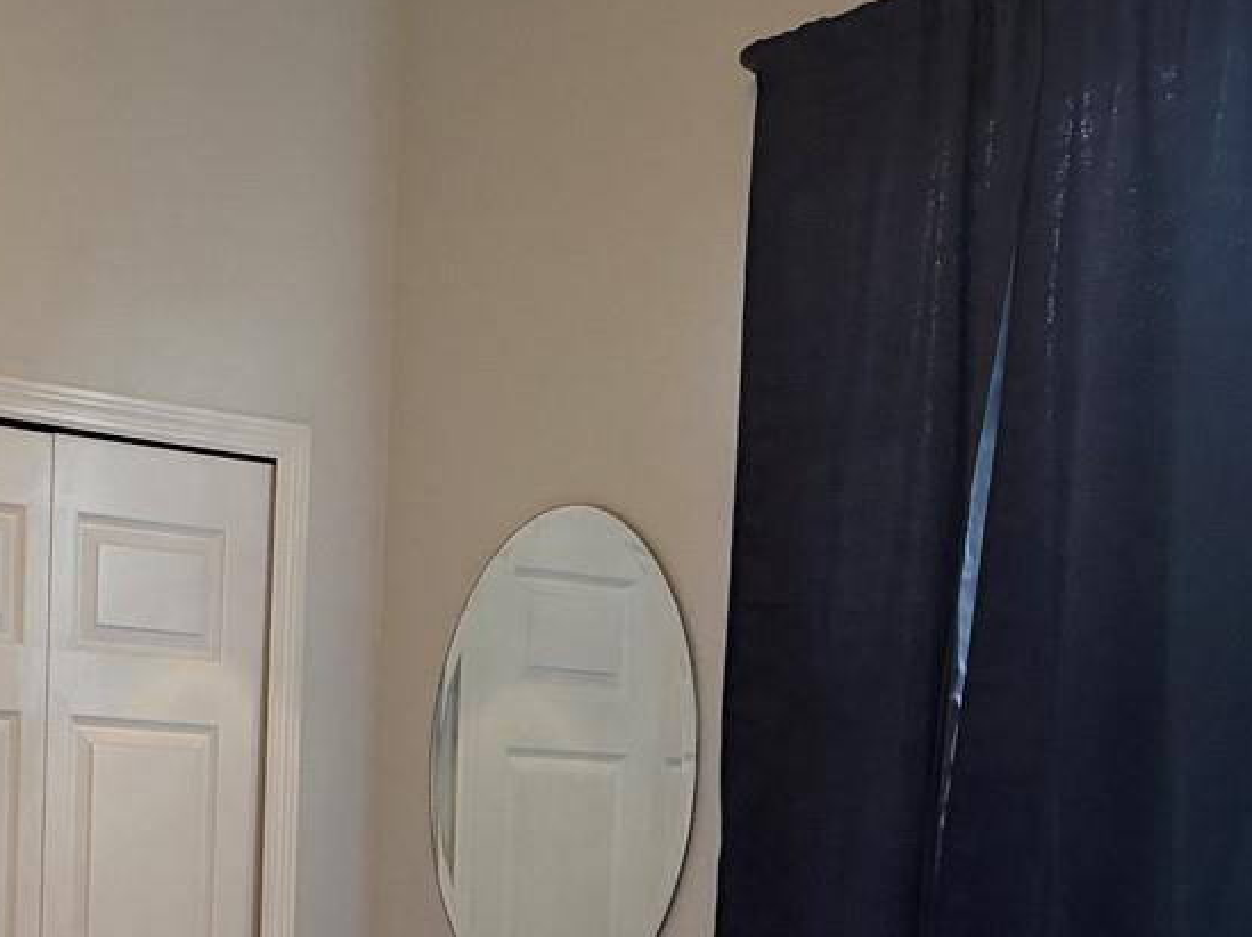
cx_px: -87
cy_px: 1030
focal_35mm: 70
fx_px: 2530
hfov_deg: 25.9
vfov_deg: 20.0
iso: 400
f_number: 1.78
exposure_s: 1/120
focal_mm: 6.76
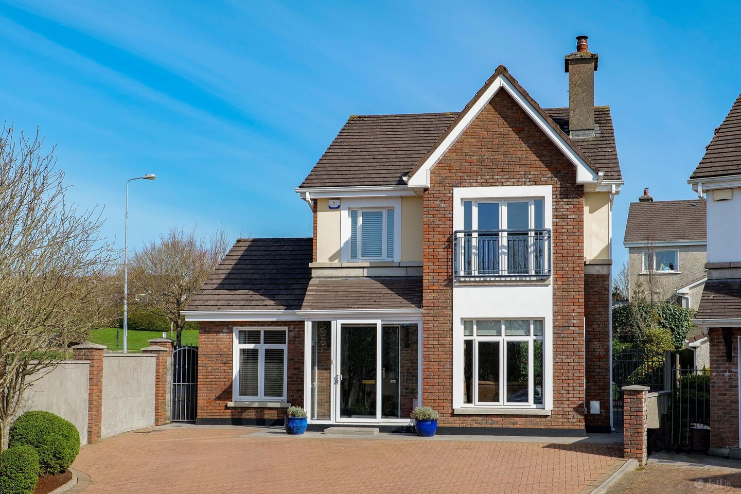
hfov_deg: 54.4
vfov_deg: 37.9
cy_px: 247
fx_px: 720
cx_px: 370
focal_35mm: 35
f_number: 9
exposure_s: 1/400
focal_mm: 35
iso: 320
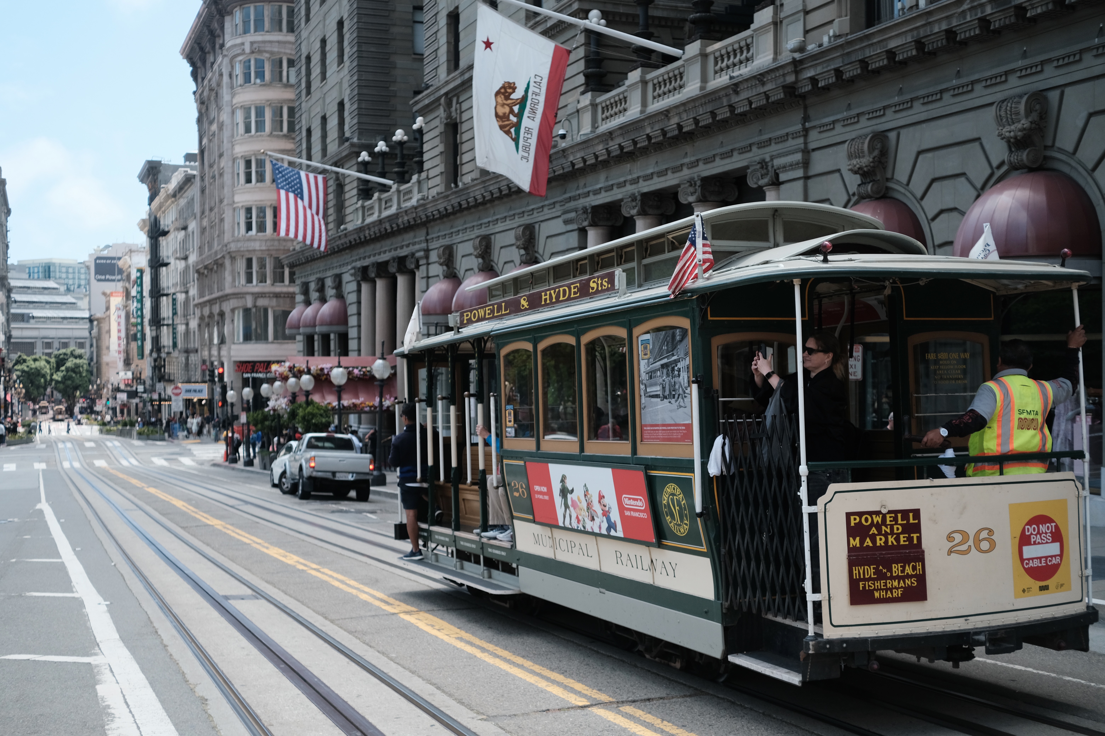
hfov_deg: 47.4
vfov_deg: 32.6
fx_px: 1258
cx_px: 552
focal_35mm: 41
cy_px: 368
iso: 400
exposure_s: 1/1800
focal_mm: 27
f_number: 2.8
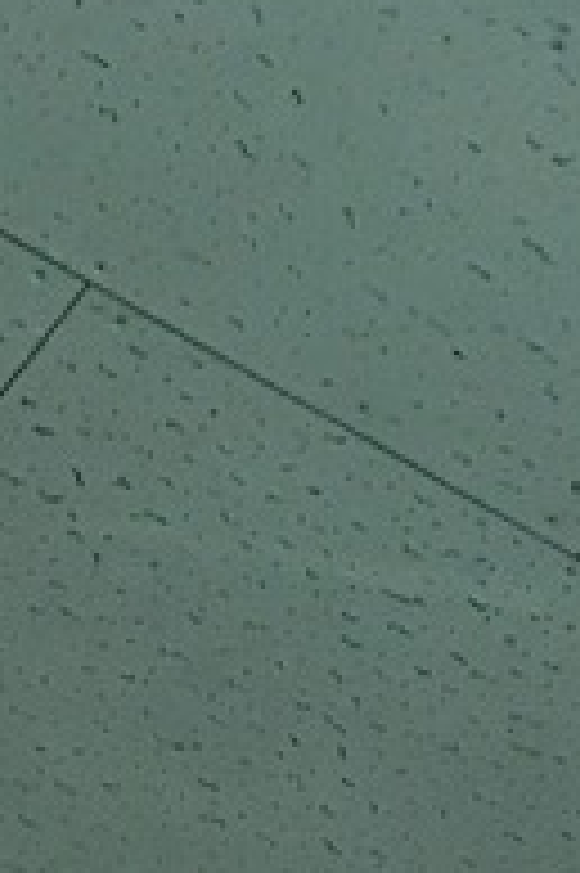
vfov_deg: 12.5
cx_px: 72
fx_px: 3631
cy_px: 1593
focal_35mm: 150
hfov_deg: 9.1
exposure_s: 1/17
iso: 40
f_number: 1.8
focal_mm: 3.99
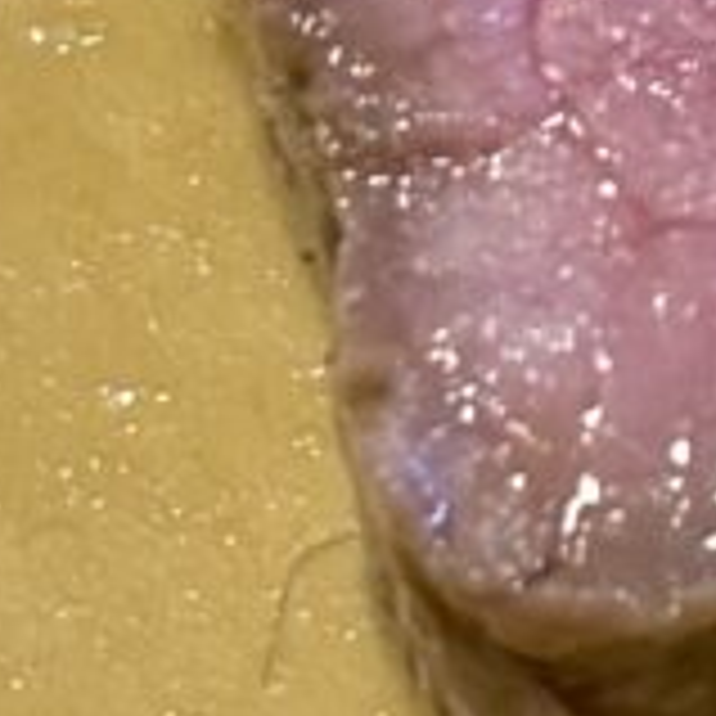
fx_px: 6927
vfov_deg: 5.8
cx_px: 2234
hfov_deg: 5.5
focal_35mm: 296
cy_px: -644
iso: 80
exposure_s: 1/50
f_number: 1.6
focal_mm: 5.96
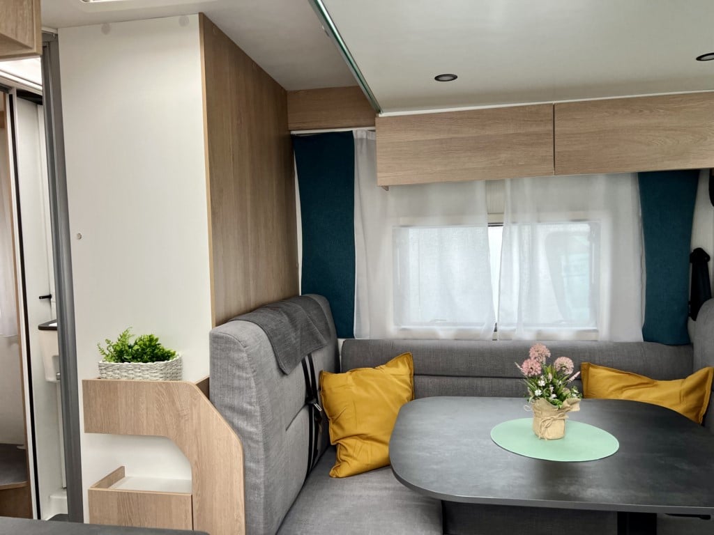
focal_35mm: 26
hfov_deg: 67.3
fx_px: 536
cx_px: 357
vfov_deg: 53.1
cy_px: 268
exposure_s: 1/121
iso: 125
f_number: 1.5
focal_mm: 5.7
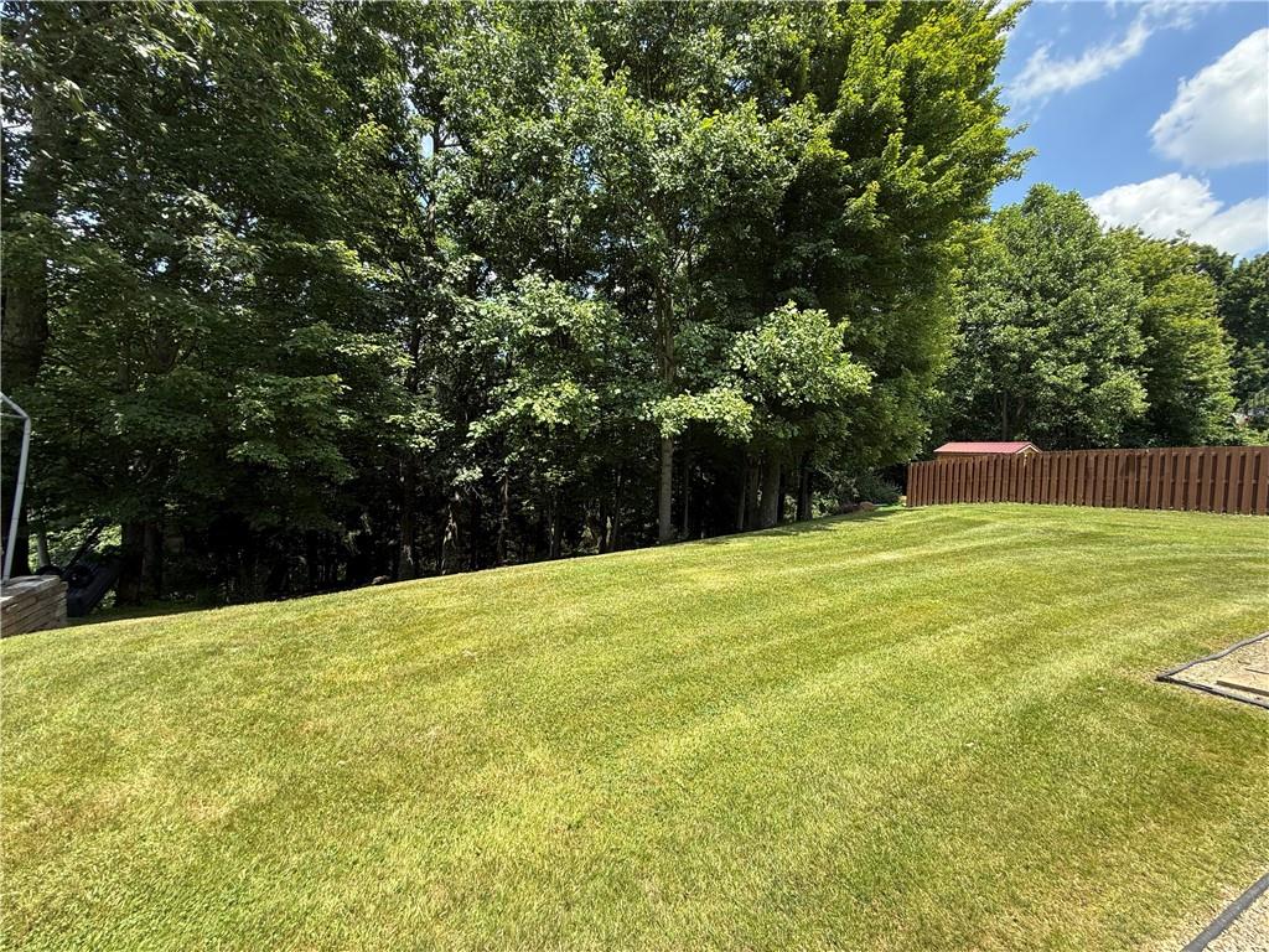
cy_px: 476
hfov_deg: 102.1
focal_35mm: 14
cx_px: 634
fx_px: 513
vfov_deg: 85.7
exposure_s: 1/186
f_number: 2.2
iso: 16
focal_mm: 2.22
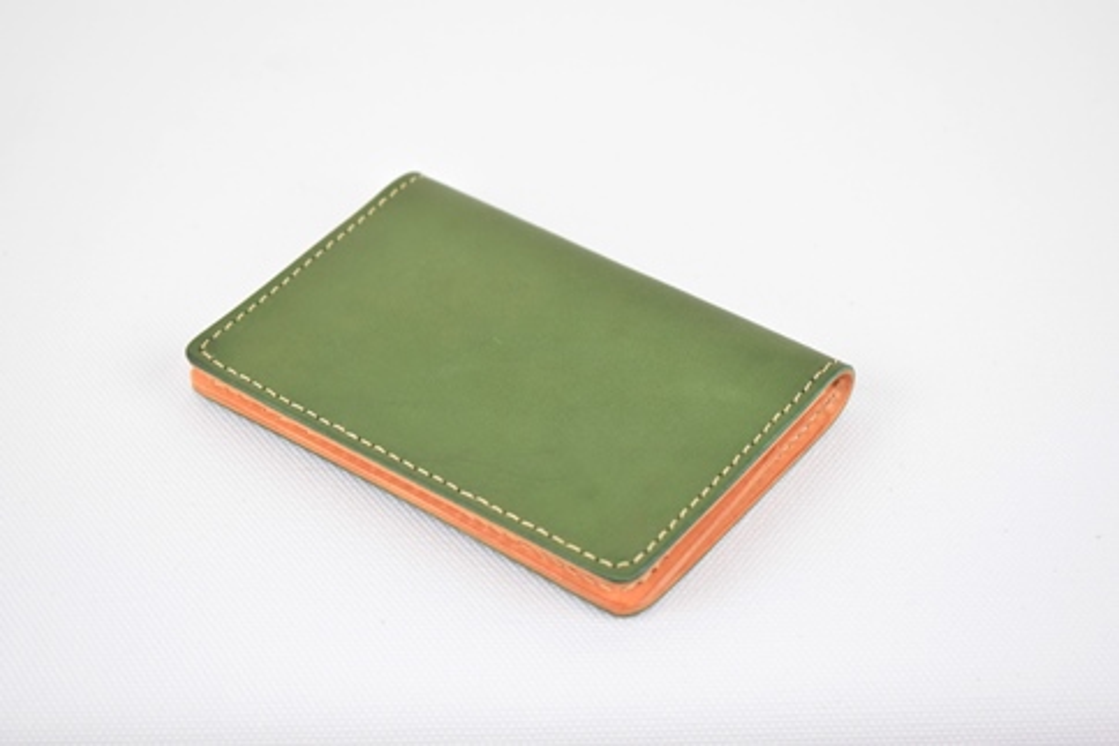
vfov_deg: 17.5
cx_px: 560
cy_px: 373
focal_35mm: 78
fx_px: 2425
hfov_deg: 26.0
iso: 2000
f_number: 5.6
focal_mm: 52
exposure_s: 1/250
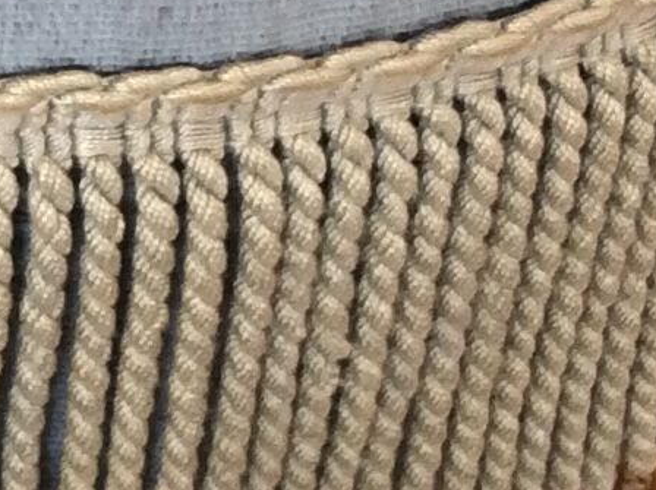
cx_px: -265
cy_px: -149
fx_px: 3502
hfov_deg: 10.4
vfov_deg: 7.9
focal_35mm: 185
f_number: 2.4
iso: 32
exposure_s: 1/50
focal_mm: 3.3
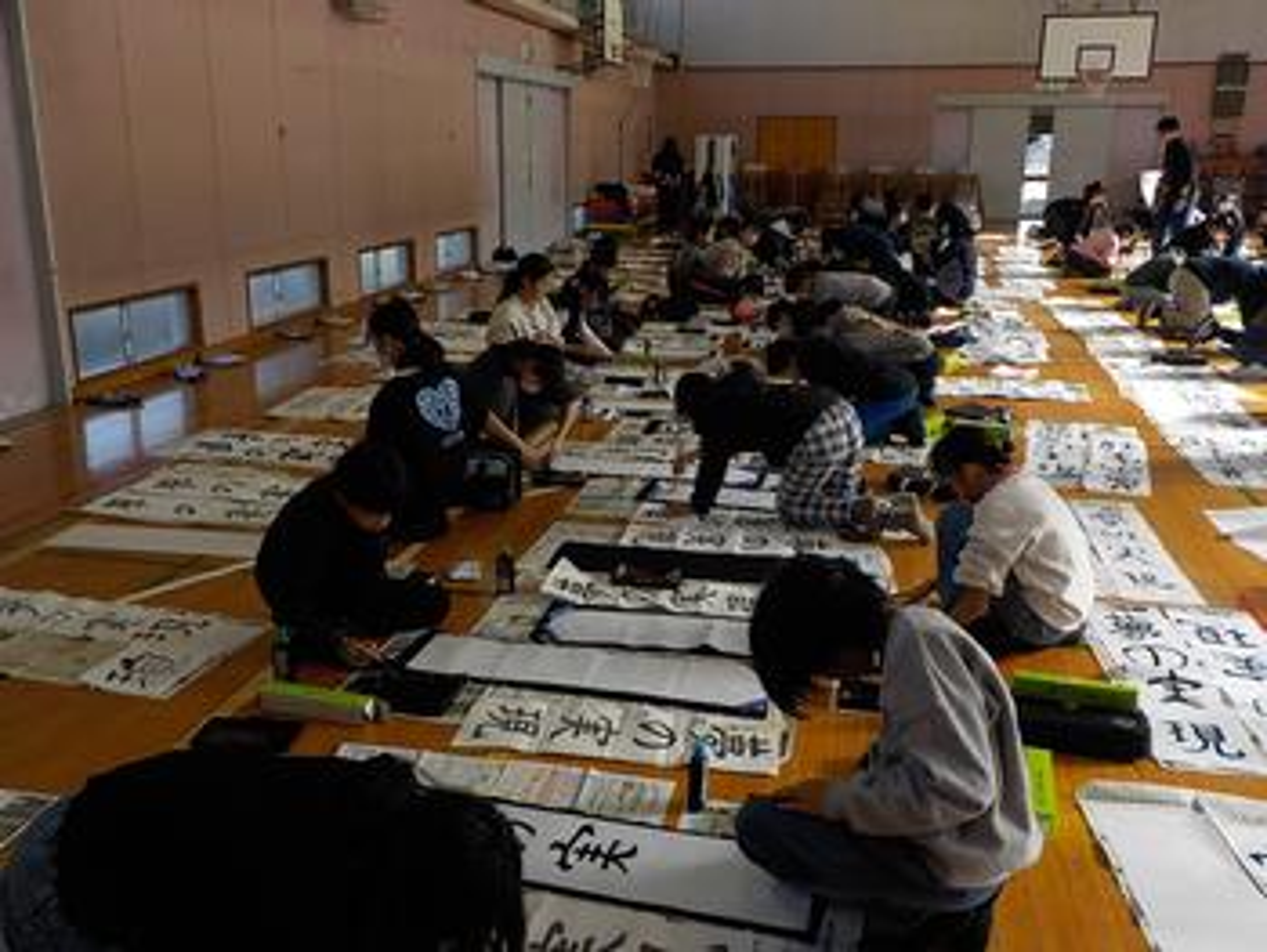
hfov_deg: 59.9
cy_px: 476
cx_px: 634
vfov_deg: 46.8
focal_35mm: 30
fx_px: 1099
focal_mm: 4.1
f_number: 3.3
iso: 125
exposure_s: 1/160
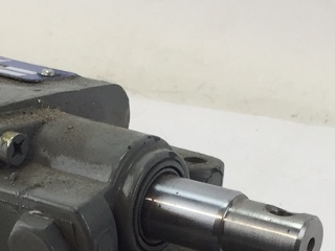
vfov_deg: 11.9
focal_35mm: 116
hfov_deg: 16.8
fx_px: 1123
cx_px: 58
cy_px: 432
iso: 40
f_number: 2.2
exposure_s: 1/60
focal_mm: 4.15
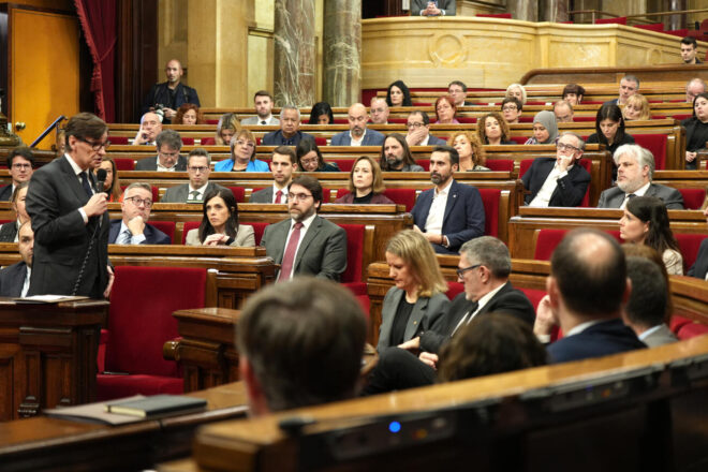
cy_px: 236
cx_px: 354
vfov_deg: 19.5
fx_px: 1377
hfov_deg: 28.8
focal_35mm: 70
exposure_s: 1/125
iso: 2500
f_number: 4
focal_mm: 70
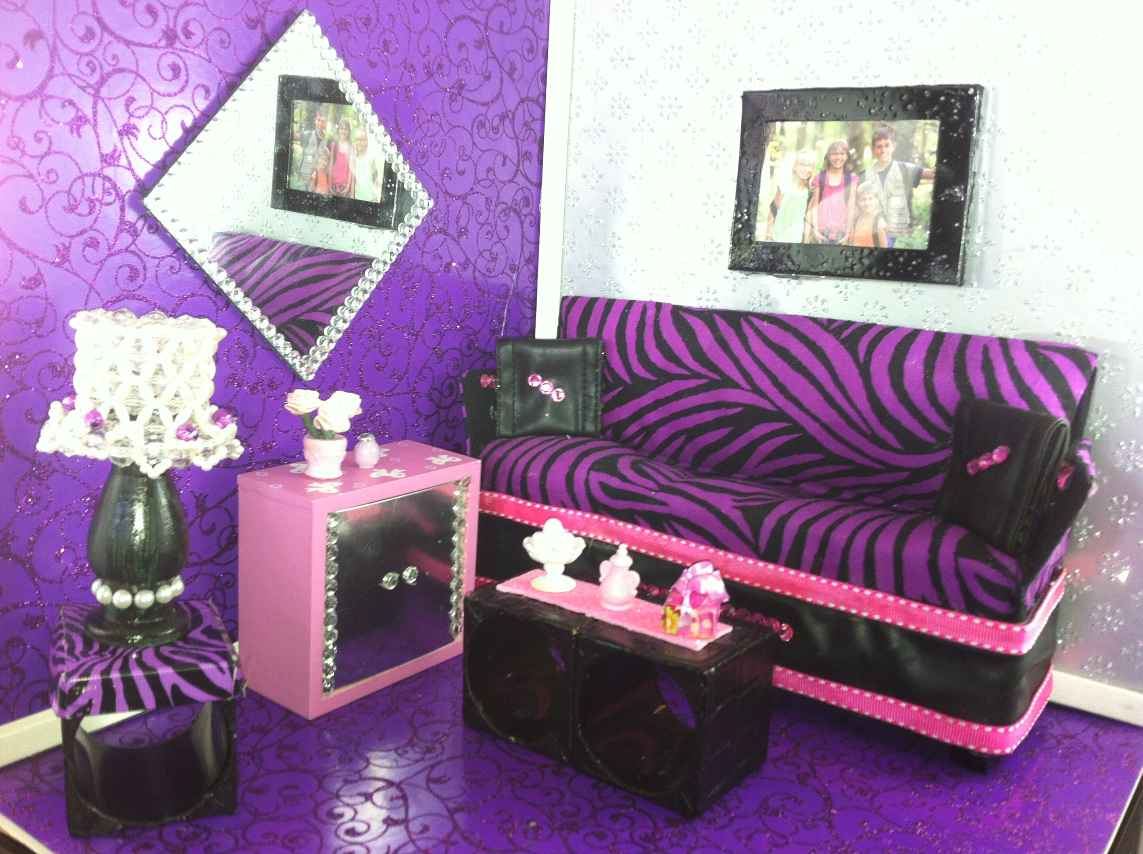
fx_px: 1154
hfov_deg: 52.7
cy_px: 427
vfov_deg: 40.6
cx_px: 572
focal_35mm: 35
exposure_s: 1/15
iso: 80
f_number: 2.8
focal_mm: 3.85
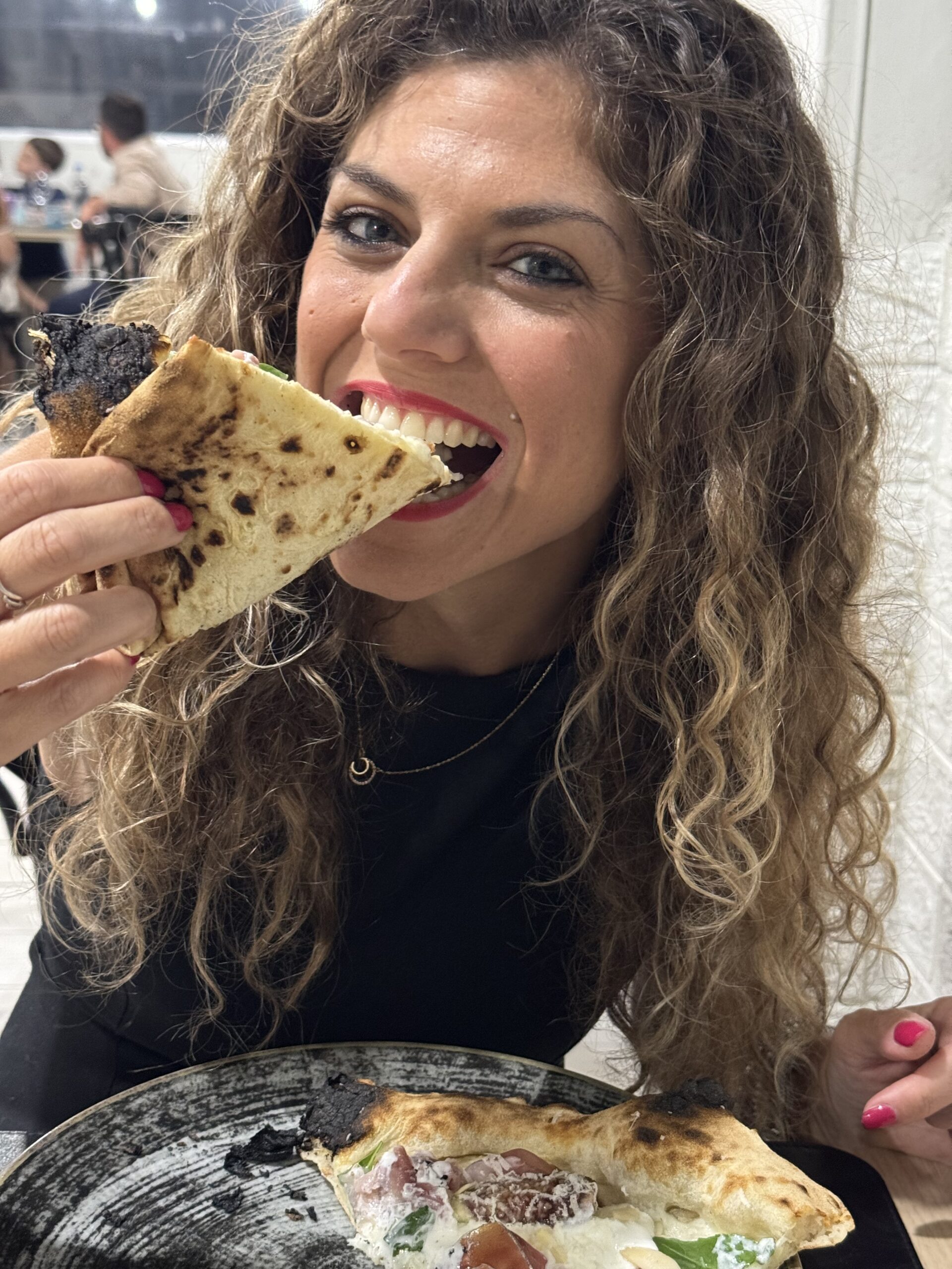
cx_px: 476
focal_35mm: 48
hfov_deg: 30.3
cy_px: 634
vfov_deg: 39.7
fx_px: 1760
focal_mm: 6.76
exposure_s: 1/33
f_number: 1.78
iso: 400
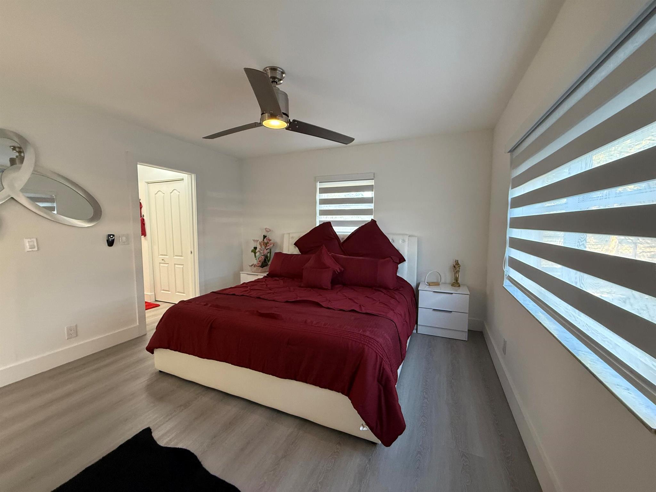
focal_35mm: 14
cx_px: 328
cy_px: 246
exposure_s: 1/60
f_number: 2.2
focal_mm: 2.22
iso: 320
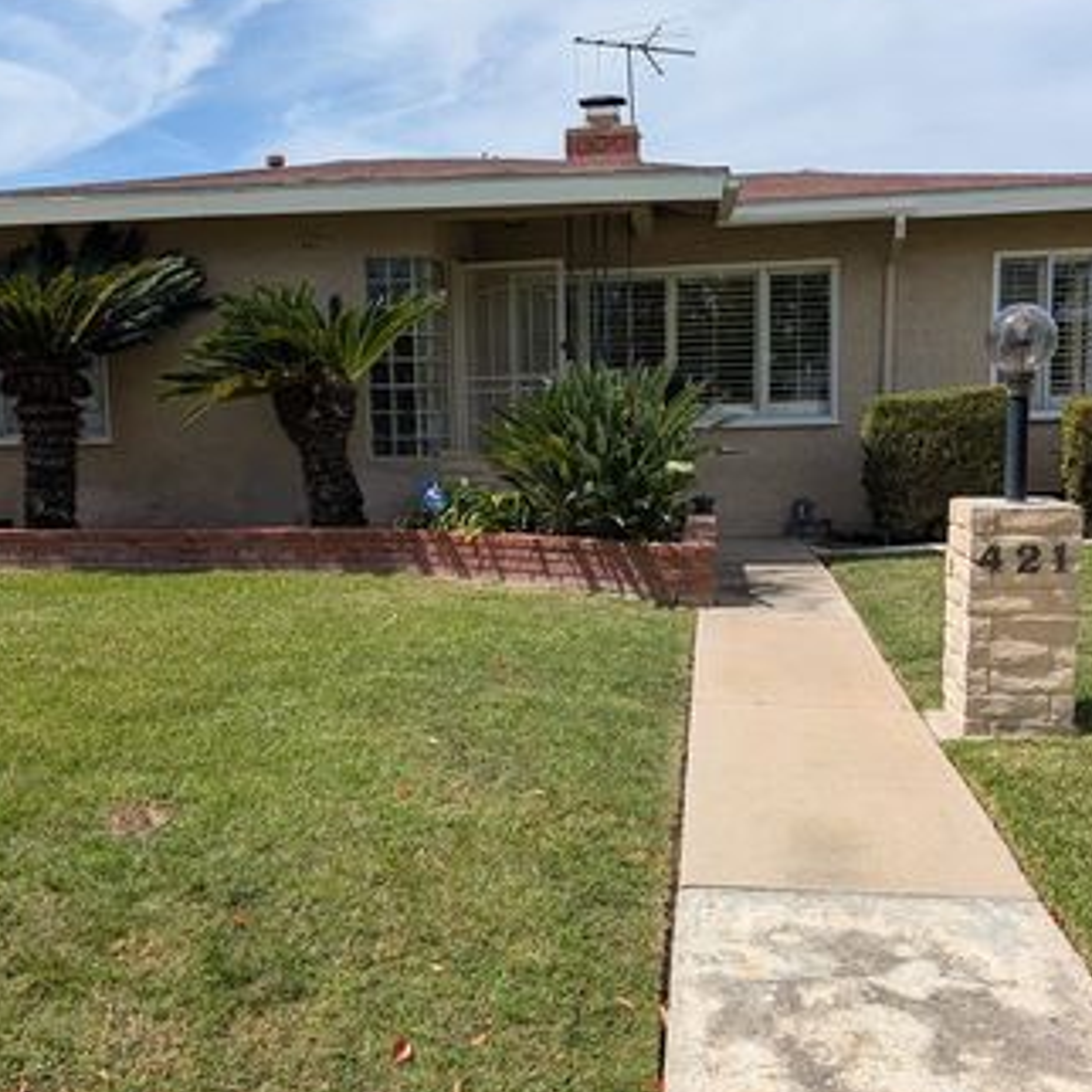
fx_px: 1178
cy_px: 532
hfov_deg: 49.7
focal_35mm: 33
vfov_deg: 49.7
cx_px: 539
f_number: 1.68
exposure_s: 1/1435
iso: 20
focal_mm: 6.9
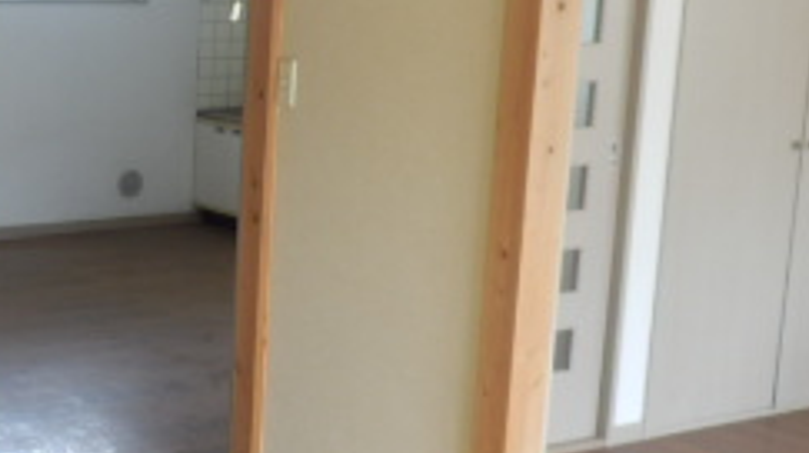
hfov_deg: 28.8
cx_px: 10
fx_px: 1478
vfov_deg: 17.4
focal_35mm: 69
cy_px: 236
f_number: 3
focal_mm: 4.2
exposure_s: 1/30
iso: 80
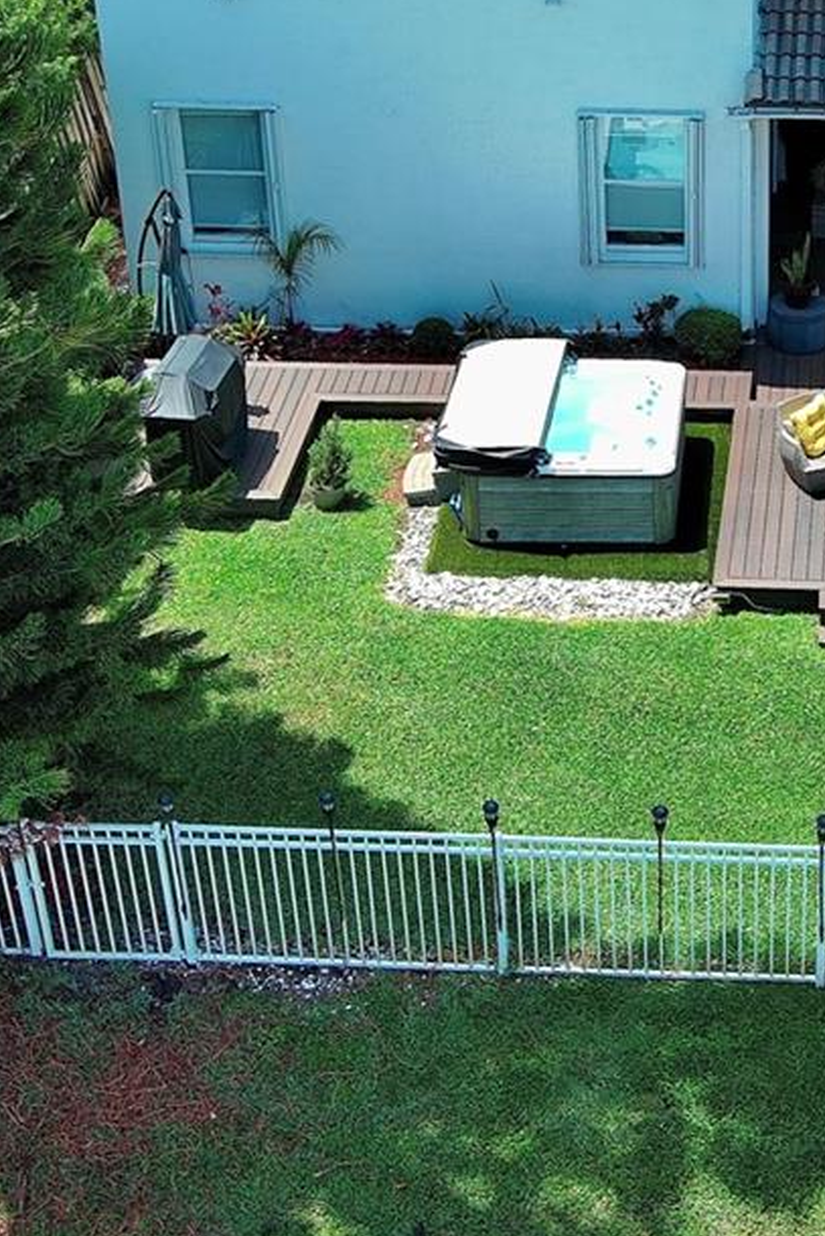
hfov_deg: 17.6
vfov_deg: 26.2
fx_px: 2611
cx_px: 772
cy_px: 257
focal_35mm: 76
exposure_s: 1/927
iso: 100
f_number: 2.8
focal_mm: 10.57
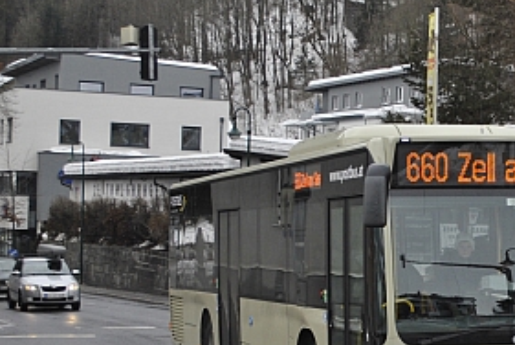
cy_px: 283
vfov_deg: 11.8
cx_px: 531
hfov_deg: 17.2
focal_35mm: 116
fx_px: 1661
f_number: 5
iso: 200
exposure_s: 1/400
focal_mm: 34
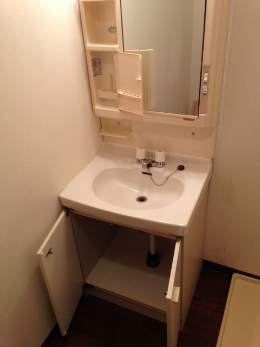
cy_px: 174
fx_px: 330
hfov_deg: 42.9
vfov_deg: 55.4
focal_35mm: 33
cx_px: 130
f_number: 2.4
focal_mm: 4.12
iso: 50
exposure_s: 1/20
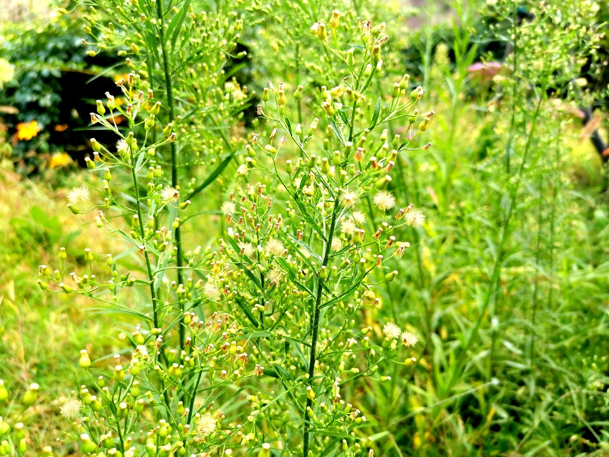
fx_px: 475
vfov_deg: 51.4
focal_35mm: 27
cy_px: 228
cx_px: 304
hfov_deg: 65.3
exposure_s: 1/356
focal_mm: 3.95
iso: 50
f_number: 1.8
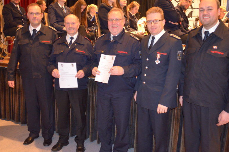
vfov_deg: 14.6
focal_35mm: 94
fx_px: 594
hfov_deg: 21.8
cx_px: 117
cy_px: 70
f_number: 5.6
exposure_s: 1/25
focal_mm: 55
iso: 3200
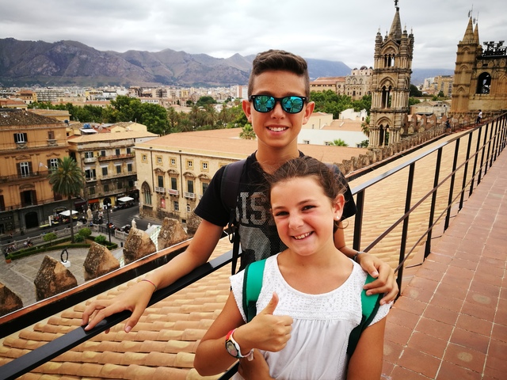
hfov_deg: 65.3
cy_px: 190
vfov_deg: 51.4
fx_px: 395
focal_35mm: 27
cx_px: 254
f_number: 2.2
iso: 50
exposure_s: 1/305
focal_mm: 4.5
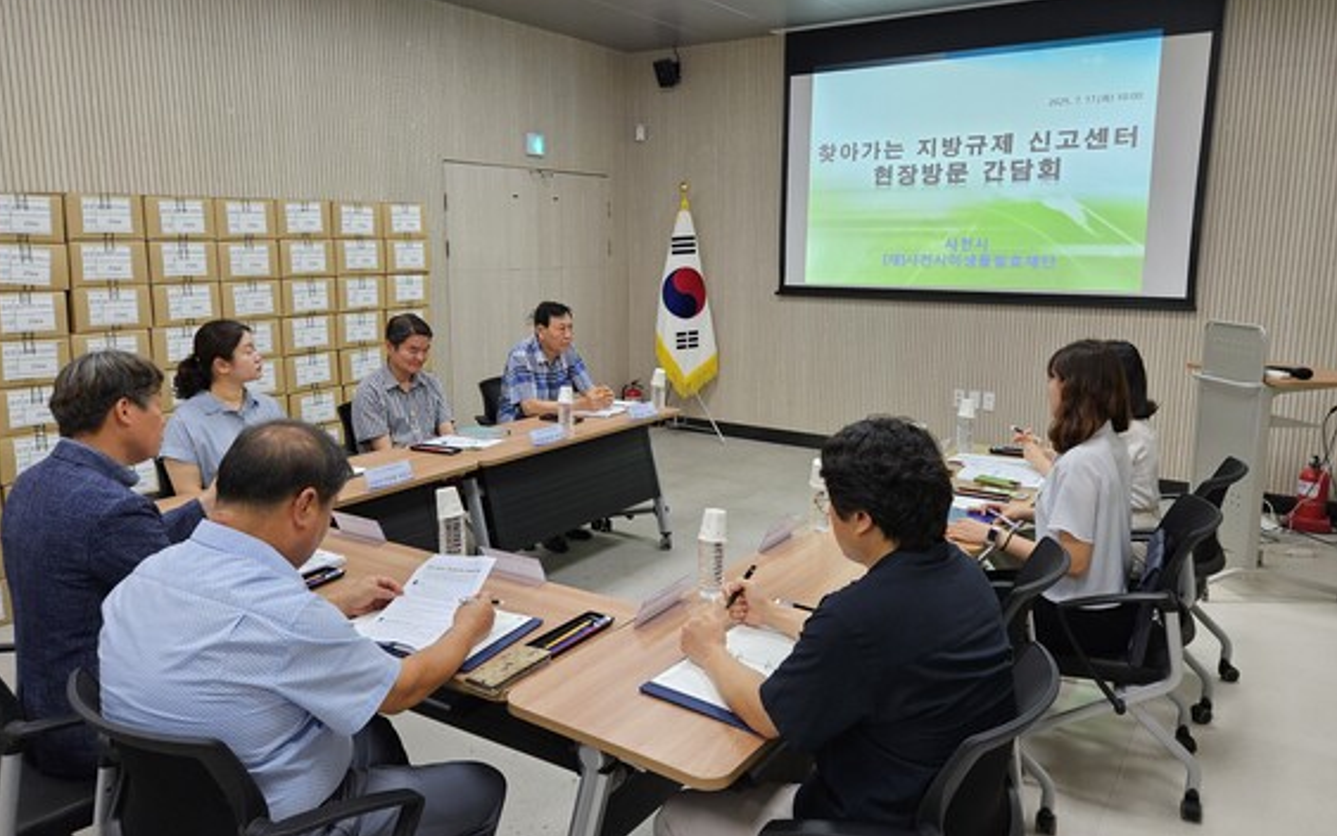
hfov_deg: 70.4
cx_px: 682
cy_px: 382
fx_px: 947
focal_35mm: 26
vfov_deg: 47.6
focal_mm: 5.4
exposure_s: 1/120
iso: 100
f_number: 1.8
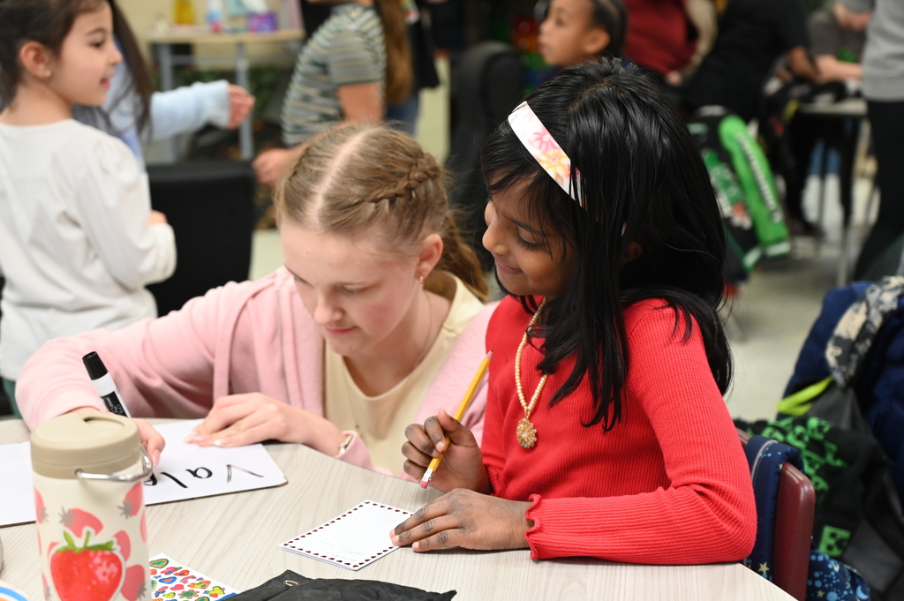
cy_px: 300
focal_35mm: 53
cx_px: 452
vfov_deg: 25.5
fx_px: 1330
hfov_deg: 37.5
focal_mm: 53
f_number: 4
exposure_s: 1/125
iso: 1600
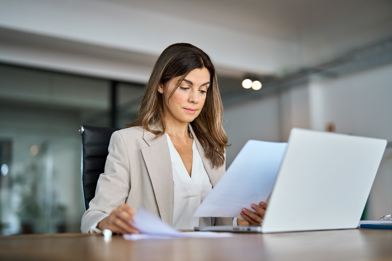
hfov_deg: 39.6
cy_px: 130
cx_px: 196
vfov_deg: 27.0
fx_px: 544
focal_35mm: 50
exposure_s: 1/250
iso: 1000
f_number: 1.4
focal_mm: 50
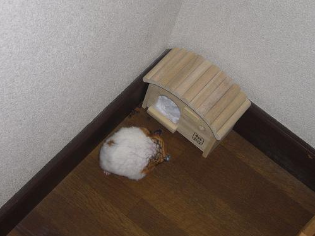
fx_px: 738
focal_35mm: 81
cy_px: 118
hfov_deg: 24.1
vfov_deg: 18.2
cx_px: 159
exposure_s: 1/60
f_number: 4.3
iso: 100
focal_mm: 13
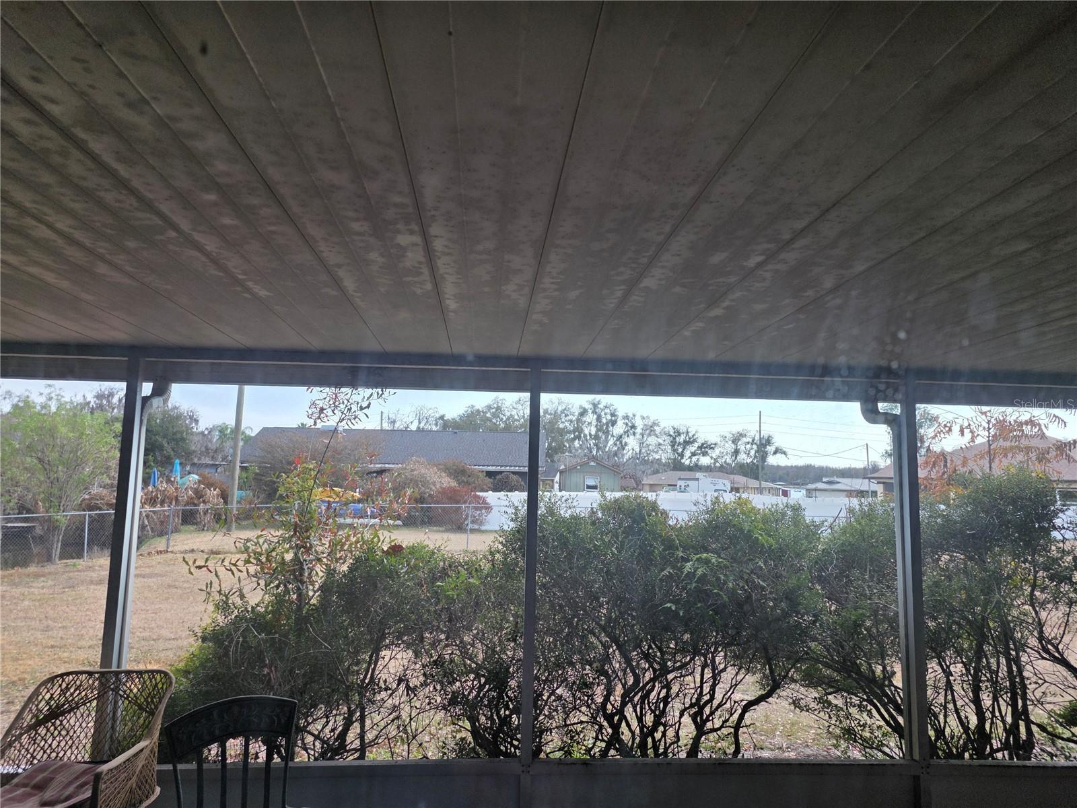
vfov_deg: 58.9
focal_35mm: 23
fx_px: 716
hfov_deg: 73.9
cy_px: 404
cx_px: 538
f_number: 1.7
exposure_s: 1/359
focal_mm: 6.25
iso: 25
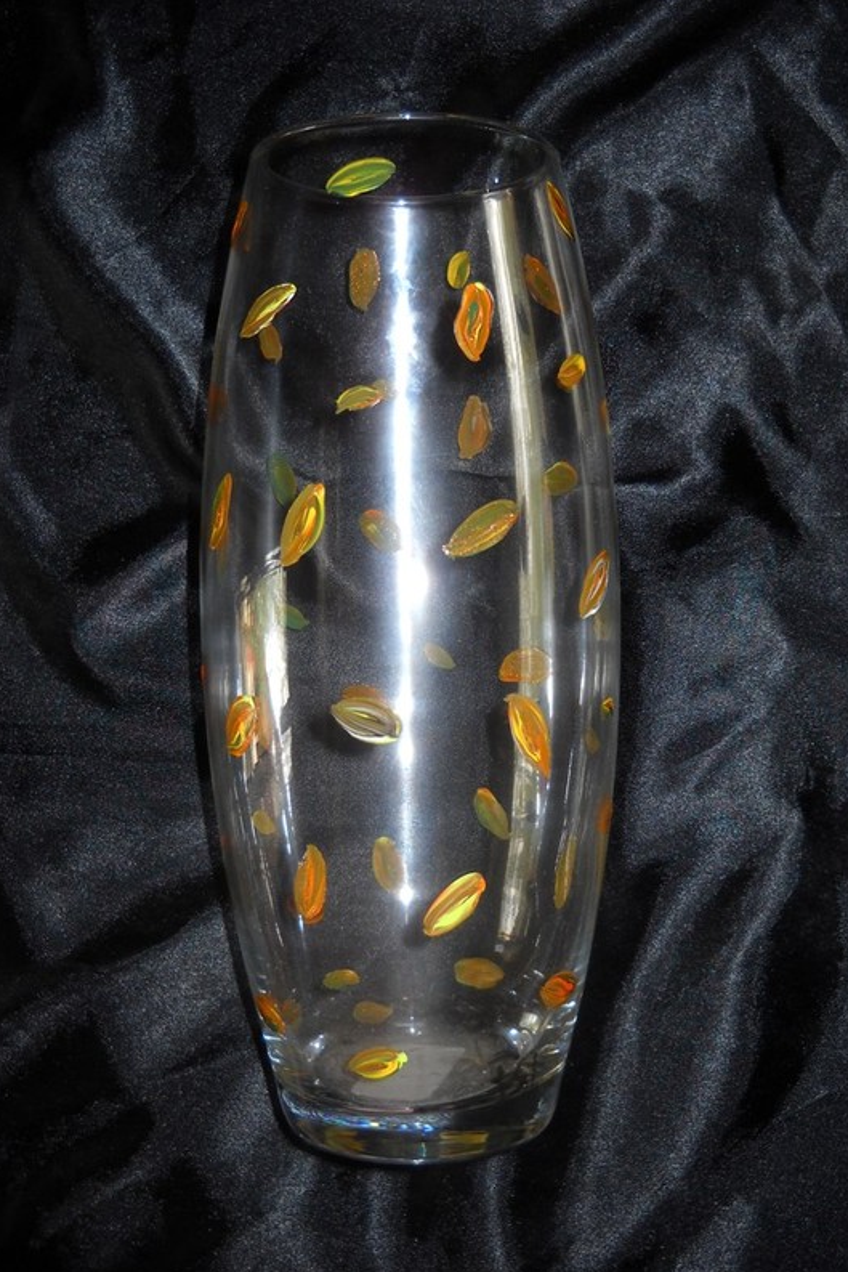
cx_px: 471
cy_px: 638
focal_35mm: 43
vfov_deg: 45.4
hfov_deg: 31.2
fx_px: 1519
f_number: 3.1
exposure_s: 1/30
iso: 64
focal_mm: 6.72
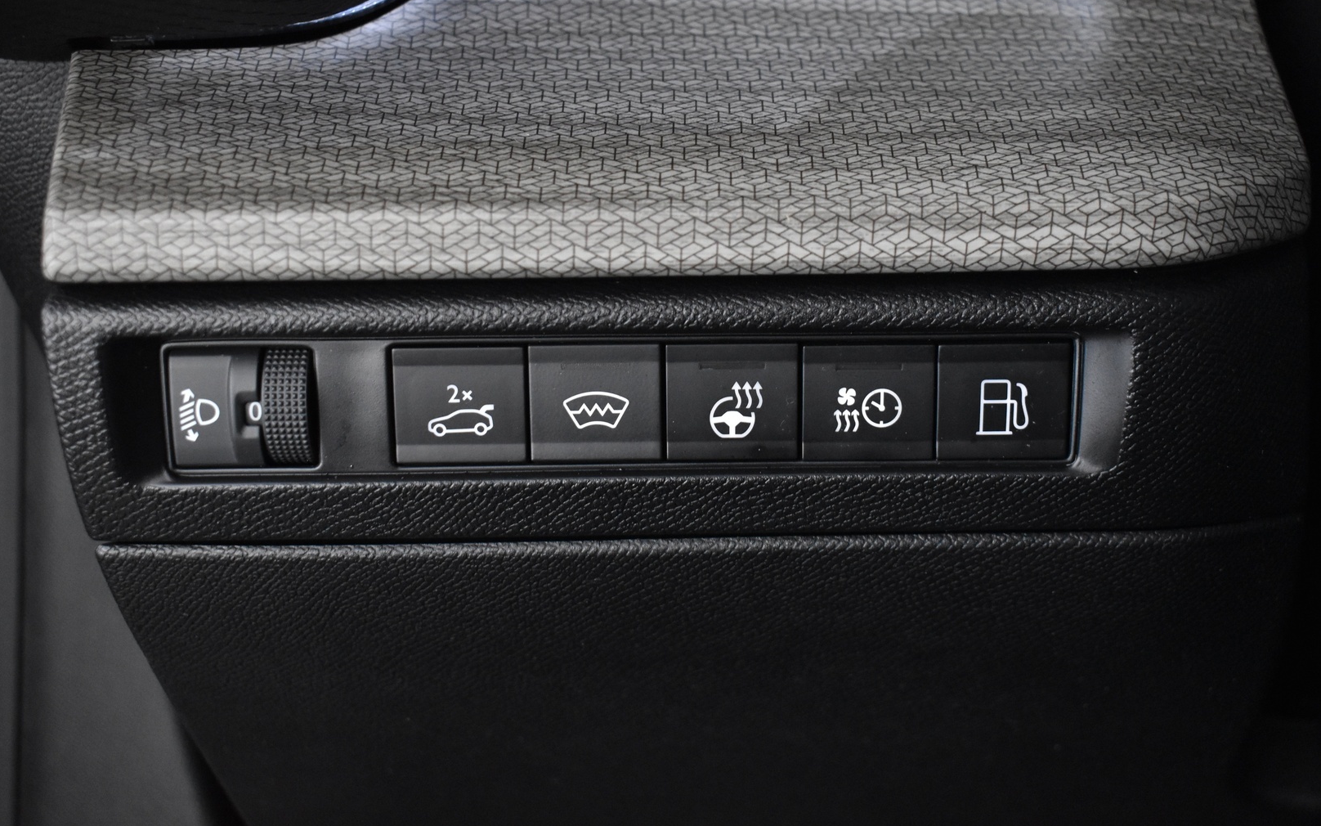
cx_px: 660
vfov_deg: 27.1
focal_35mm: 48
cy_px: 395
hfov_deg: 42.2
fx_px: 1710
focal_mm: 31
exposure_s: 1/15
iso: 3200
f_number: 4.2
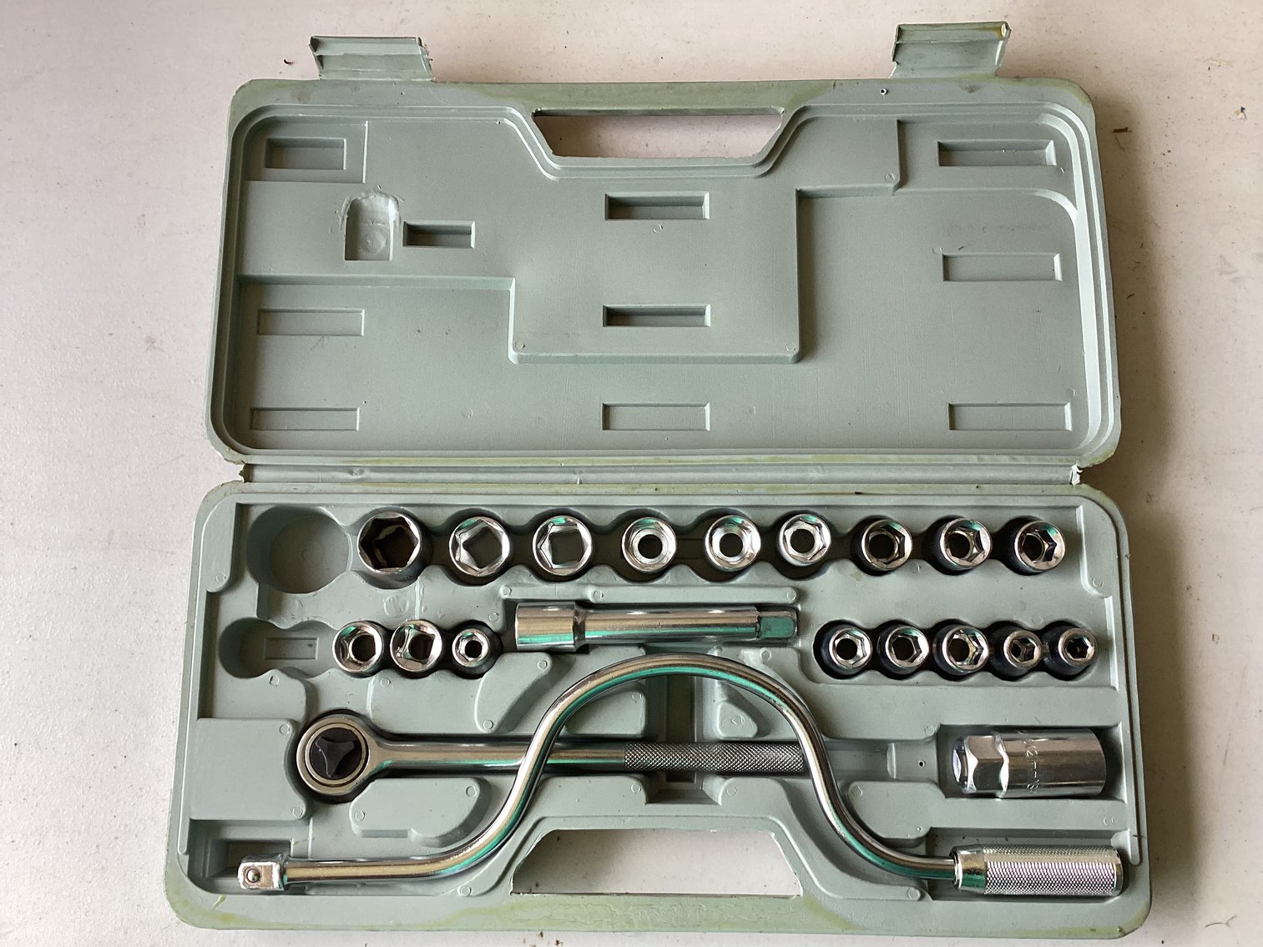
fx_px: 1131
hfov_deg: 58.3
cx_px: 632
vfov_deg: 45.4
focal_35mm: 31
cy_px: 474
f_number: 2.4
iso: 50
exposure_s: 1/120
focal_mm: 3.3
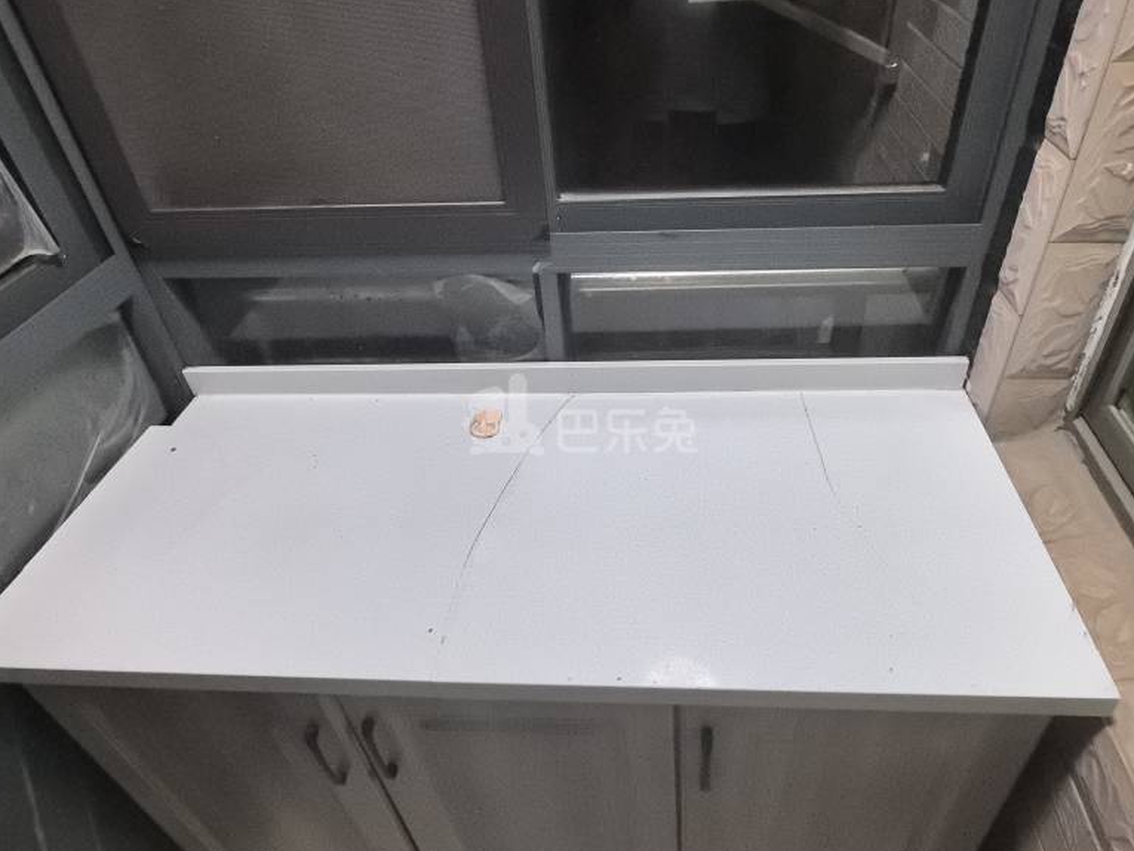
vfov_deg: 58.9
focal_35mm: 23
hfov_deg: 73.9
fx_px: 754
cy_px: 415
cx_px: 580
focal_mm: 1.95
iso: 500
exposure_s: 1/40
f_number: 2.2
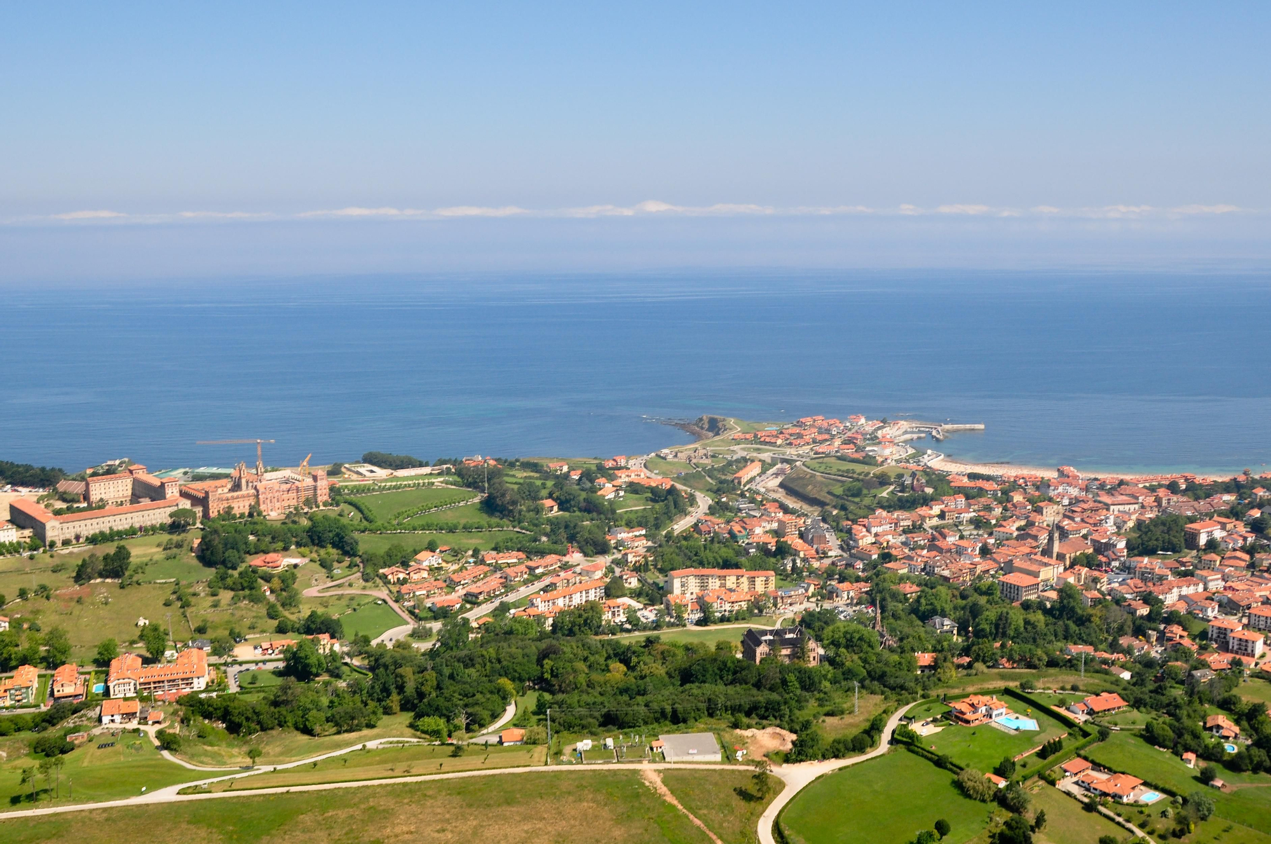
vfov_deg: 43.5
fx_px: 1058
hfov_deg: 62.0
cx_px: 636
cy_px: 422
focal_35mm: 30
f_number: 9
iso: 200
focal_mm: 20
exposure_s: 1/320
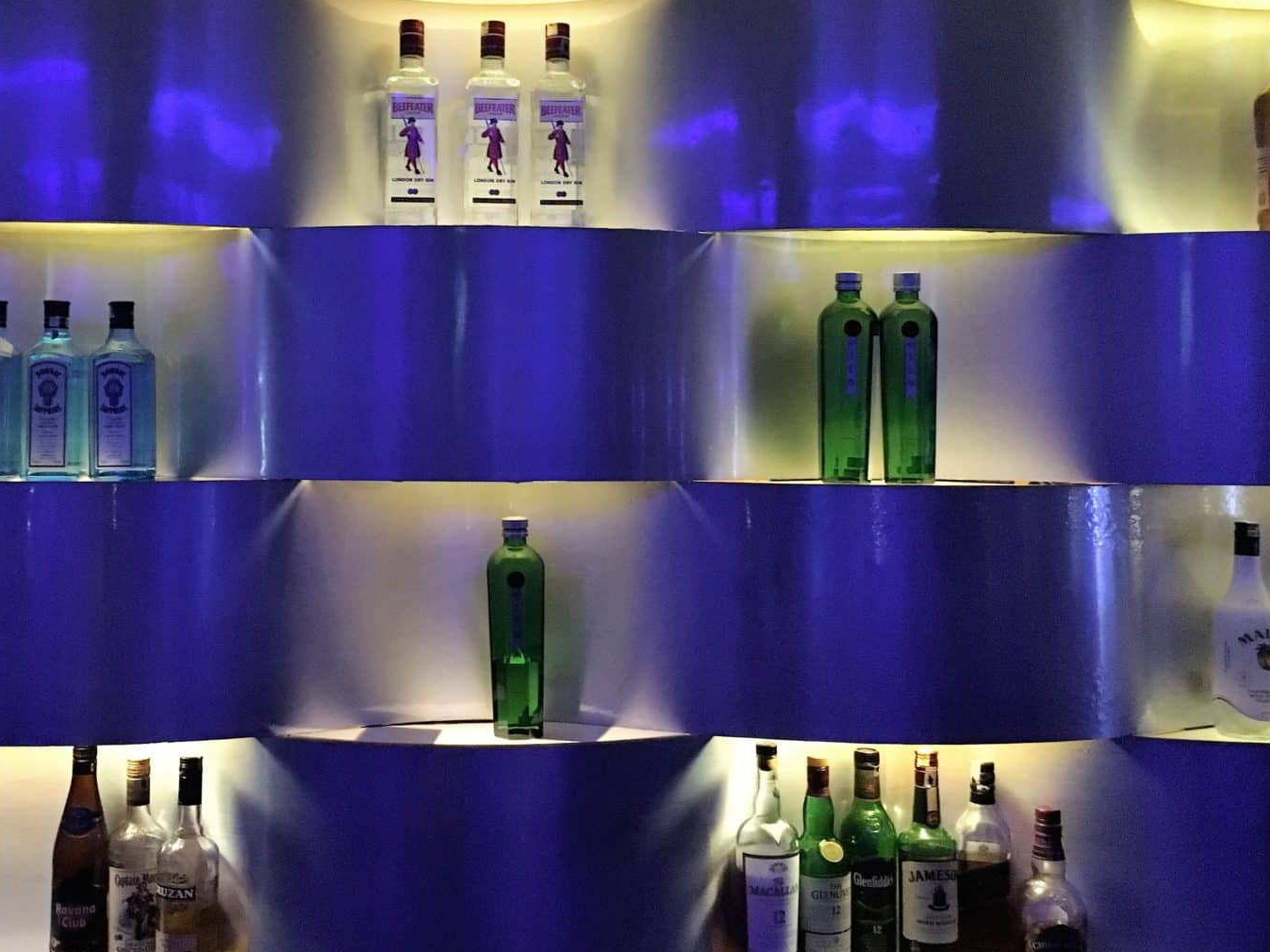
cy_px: 484
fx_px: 1137
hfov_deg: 58.4
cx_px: 638
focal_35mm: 31
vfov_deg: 45.4
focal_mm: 4.15
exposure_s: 1/17
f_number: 2.2
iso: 320
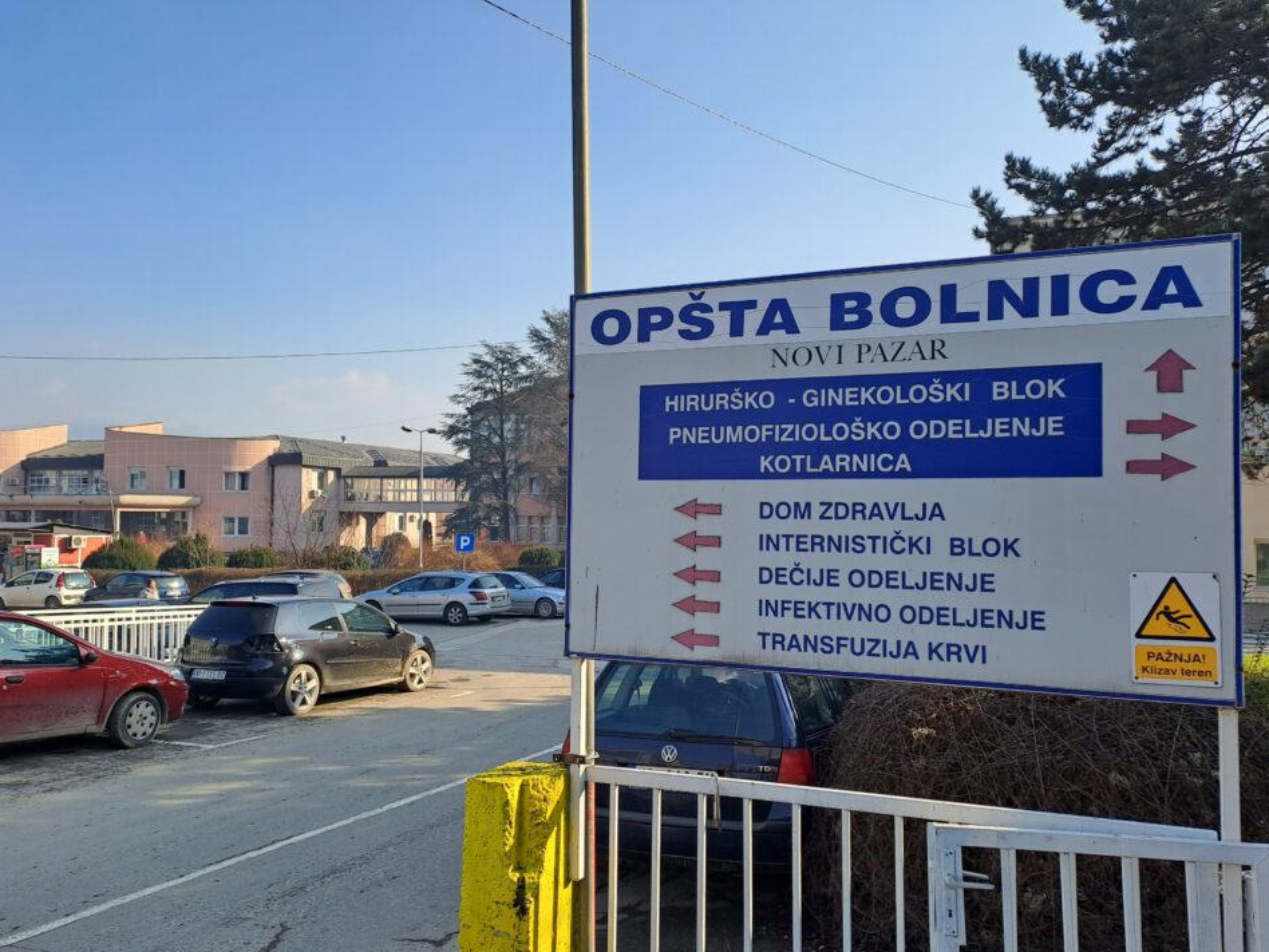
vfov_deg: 51.4
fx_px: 990
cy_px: 470
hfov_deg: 65.3
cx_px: 667
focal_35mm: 27
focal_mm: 4.65
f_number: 1.8
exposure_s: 1/1280
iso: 32
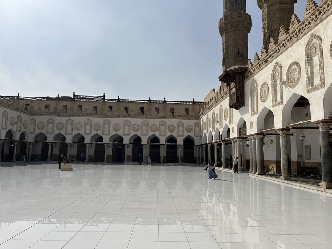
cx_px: 166
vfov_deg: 53.1
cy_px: 124
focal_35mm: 26
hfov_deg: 67.3
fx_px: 249
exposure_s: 1/11905
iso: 50
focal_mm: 5.1
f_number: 1.6
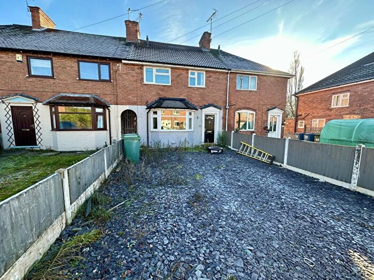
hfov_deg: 102.1
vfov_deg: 85.7
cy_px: 140
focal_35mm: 14
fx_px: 151
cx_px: 187
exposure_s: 1/193
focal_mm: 2.22
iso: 40
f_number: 2.2
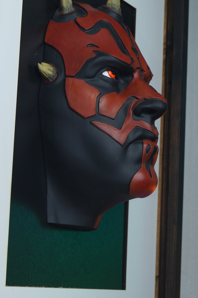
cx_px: 100
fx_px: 847
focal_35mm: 103
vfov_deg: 19.9
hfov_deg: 13.3
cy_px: 137
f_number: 10
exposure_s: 1/2.5
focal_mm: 55
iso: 100
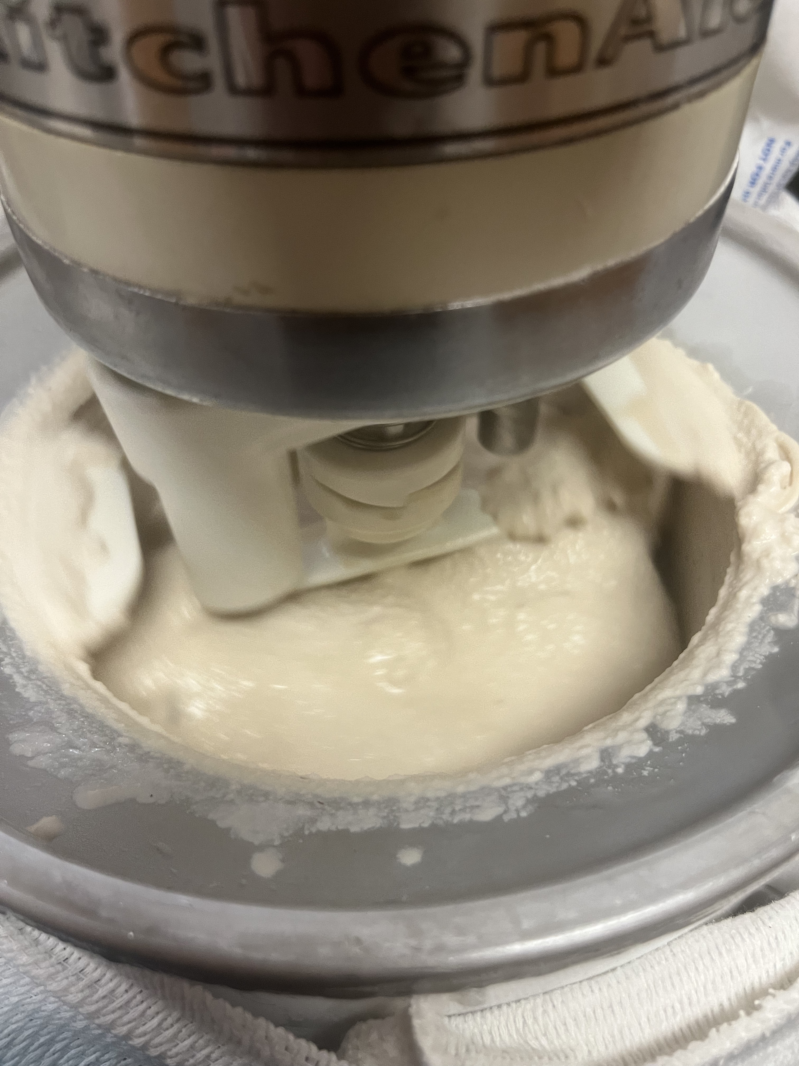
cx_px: 400
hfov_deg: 53.1
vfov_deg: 67.3
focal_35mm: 26
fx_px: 800
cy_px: 533
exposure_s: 1/60
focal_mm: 5.1
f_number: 1.6
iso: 200
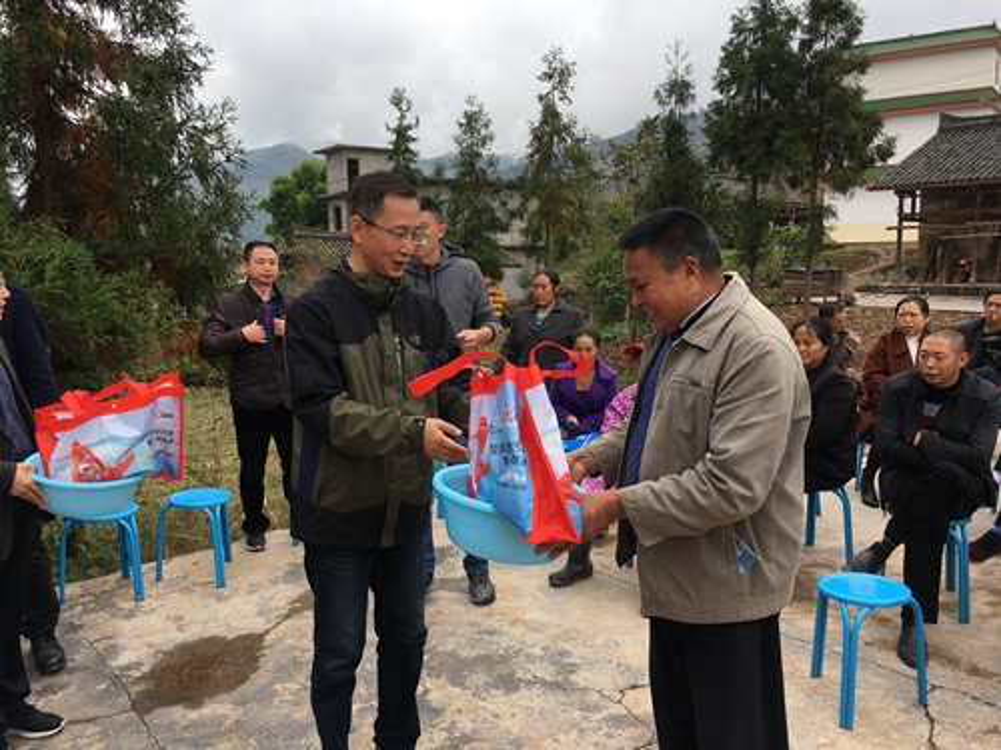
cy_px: 375
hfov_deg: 61.7
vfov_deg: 48.2
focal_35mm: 29
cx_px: 500
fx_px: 839
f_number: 2.2
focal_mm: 4.15
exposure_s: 1/499
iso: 25
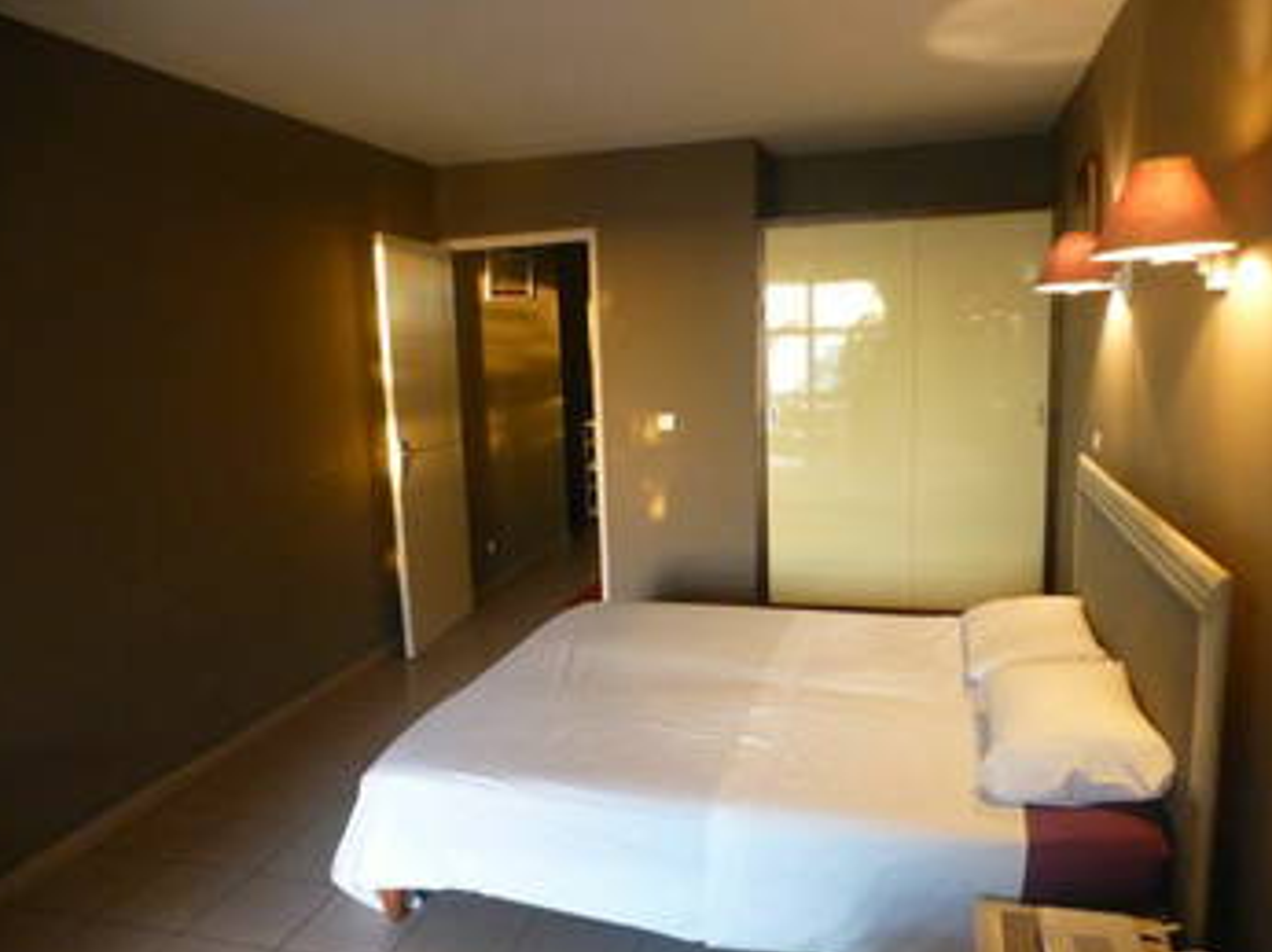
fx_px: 918
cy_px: 493
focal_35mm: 25
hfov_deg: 69.4
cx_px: 618
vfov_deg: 54.8
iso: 800
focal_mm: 4.3
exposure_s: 1/20
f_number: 3.3
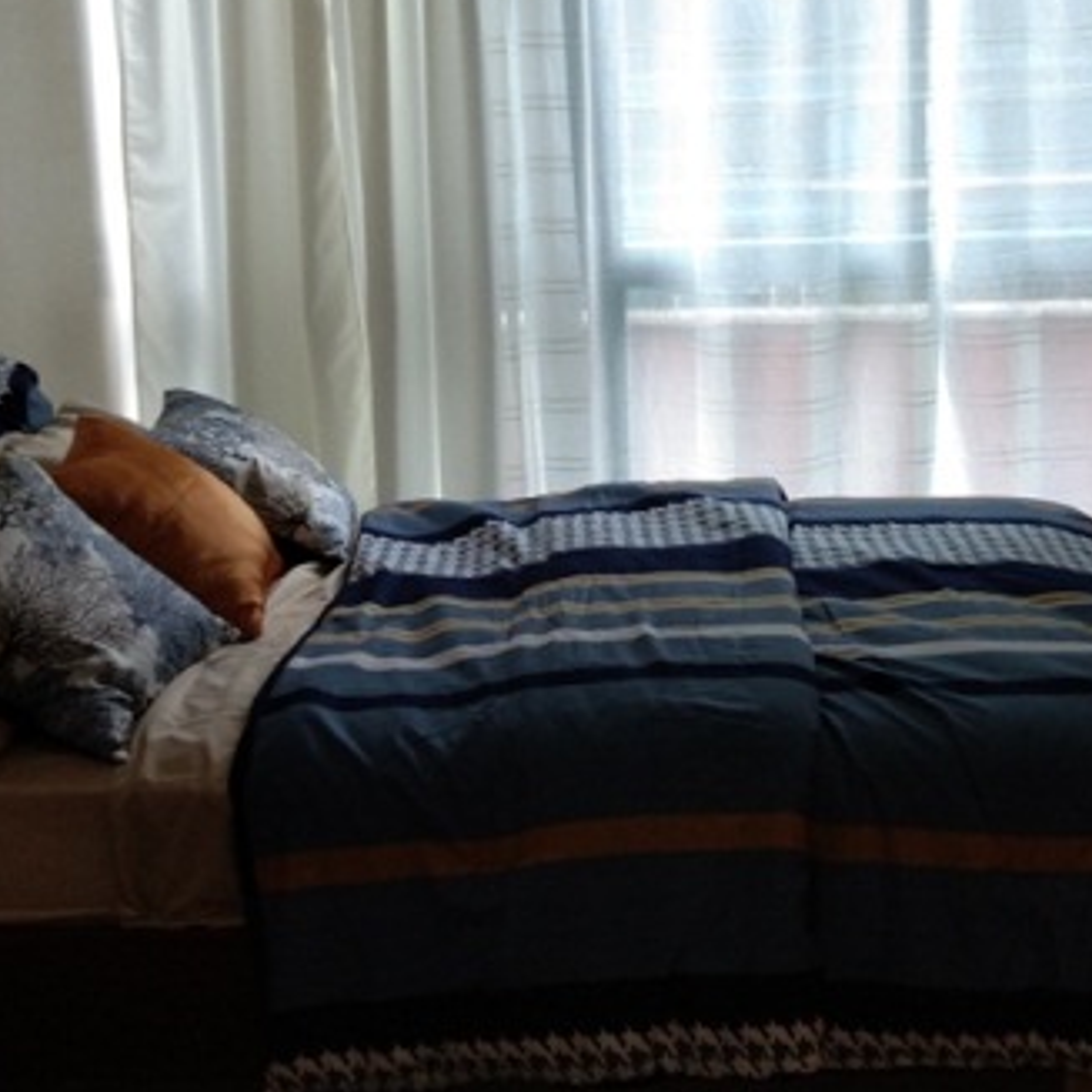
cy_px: 391
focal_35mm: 67
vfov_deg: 25.6
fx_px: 2391
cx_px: 681
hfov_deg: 25.6
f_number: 2.2
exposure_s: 1/33.3
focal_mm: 3.69
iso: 50
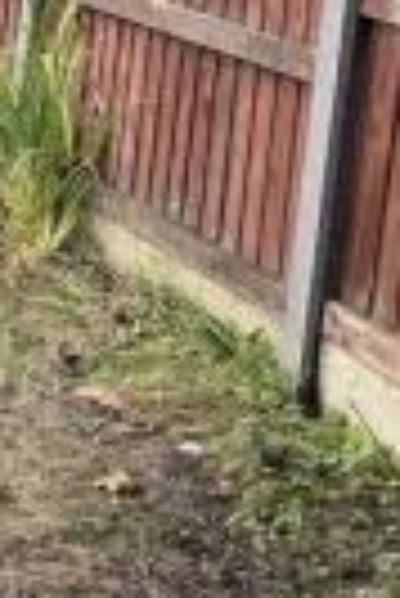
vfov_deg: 18.7
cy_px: 205
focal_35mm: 109
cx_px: -640
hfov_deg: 10.4
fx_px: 1812
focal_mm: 6.76
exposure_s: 1/270
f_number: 1.78
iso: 80
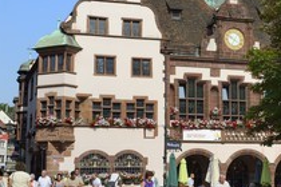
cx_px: 181
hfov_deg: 26.5
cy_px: 59
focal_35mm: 76
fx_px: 593
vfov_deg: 17.9
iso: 200
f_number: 13
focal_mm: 38
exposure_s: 1/250
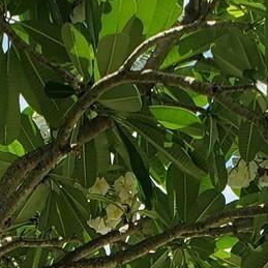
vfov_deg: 11.2
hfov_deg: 12.3
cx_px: 165
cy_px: 525
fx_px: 1244
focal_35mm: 142
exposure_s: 1/1537
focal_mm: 4.3
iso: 50
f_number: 2.4
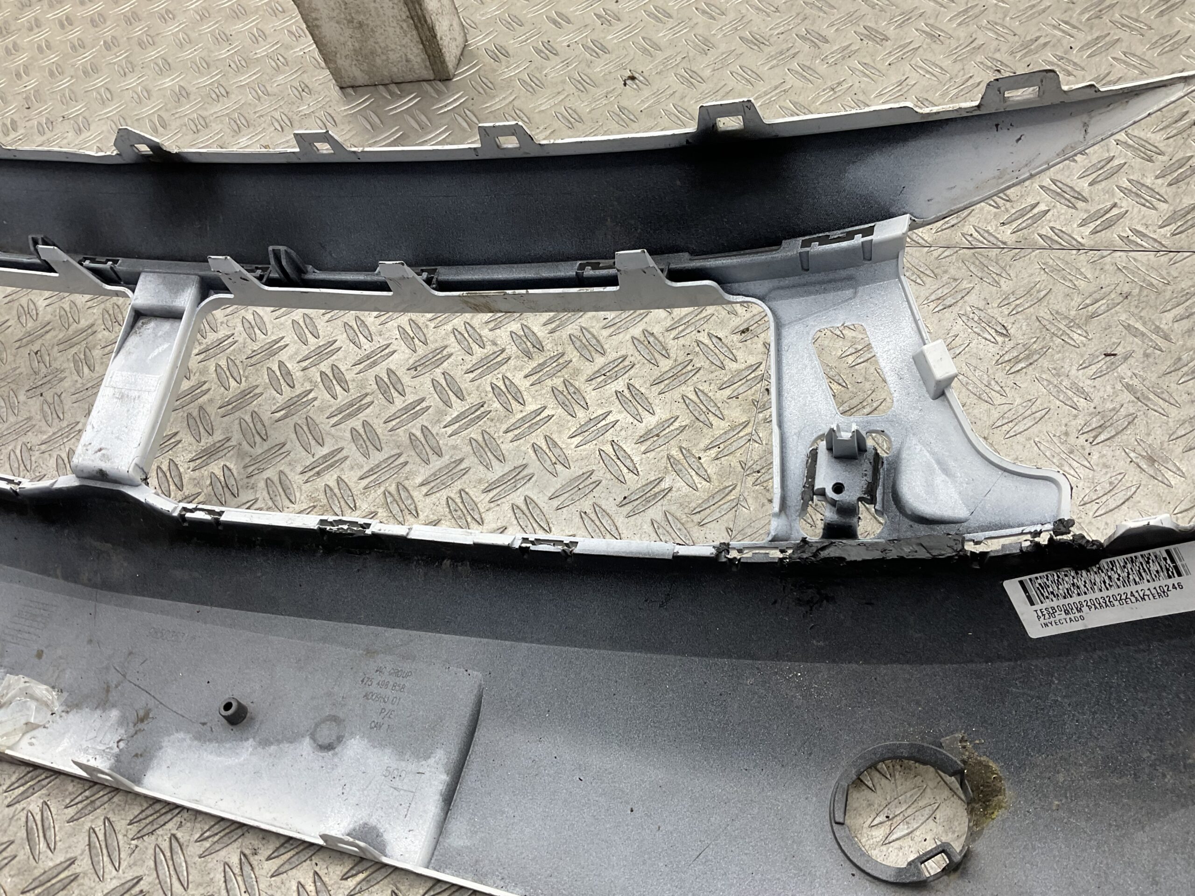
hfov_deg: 61.7
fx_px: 1001
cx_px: 598
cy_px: 448
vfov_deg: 48.2
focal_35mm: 29
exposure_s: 1/120
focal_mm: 3
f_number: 1.8
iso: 40
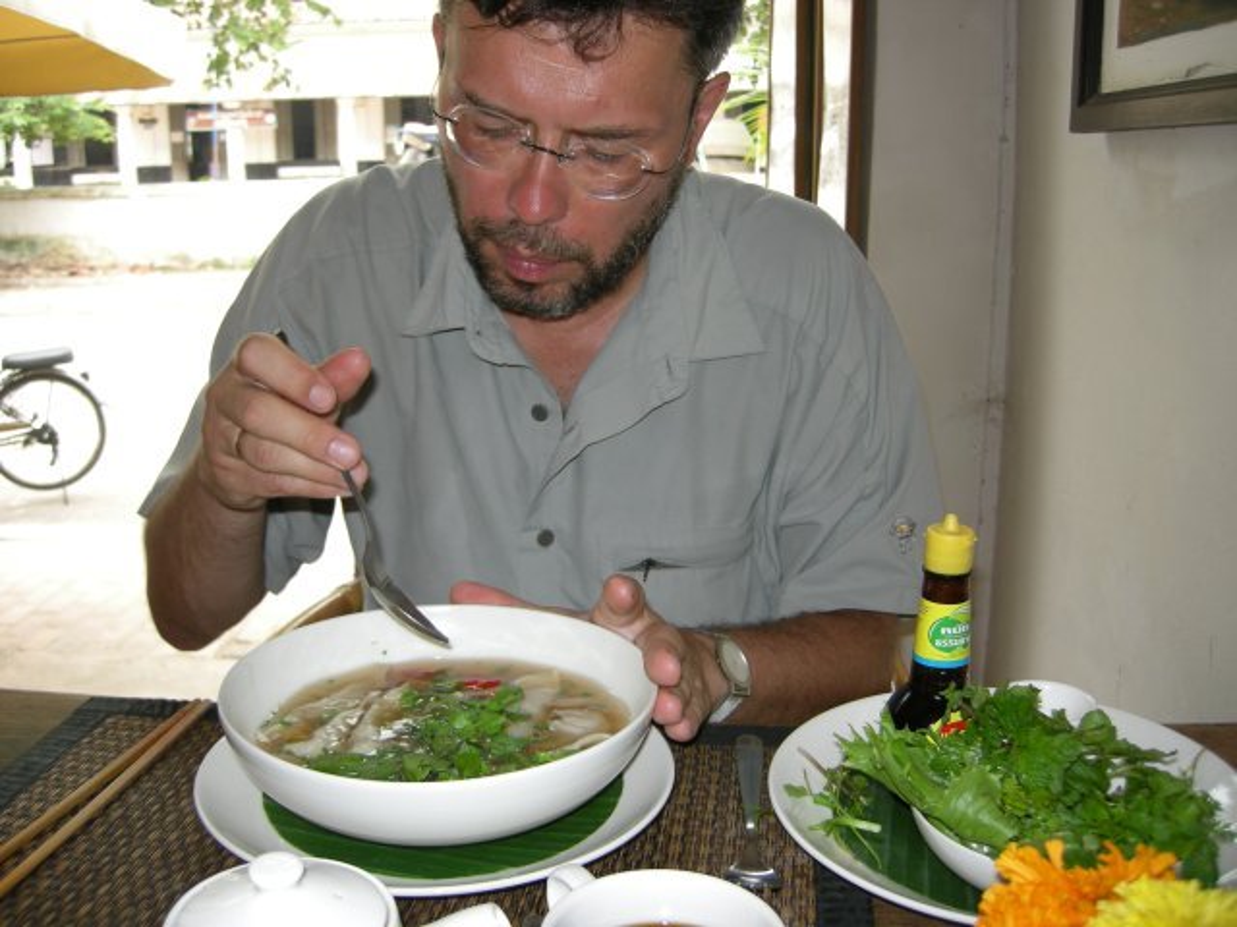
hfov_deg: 51.4
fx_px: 1286
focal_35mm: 36
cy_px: 464
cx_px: 618
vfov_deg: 39.7
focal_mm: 7.5
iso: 64
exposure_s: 1/30
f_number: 2.7
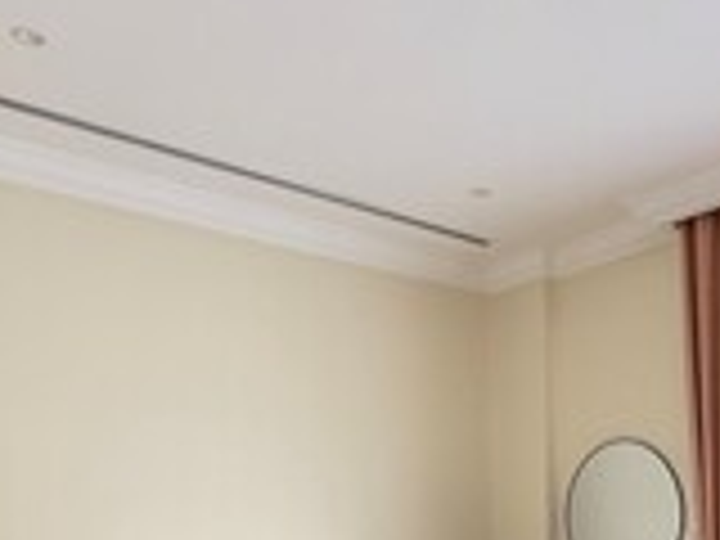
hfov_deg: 45.5
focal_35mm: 40
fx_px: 832
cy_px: 533
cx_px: 520
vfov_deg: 33.1
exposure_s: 1/99
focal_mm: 2.22
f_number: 2.2
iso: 100
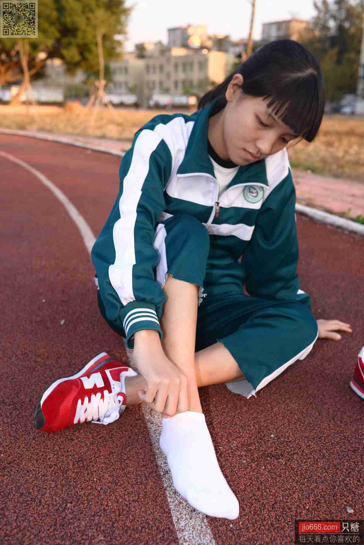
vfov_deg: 54.4
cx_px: 182
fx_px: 530
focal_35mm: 35
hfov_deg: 37.9
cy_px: 272
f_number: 5.6
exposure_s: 1/80
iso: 100
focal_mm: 35
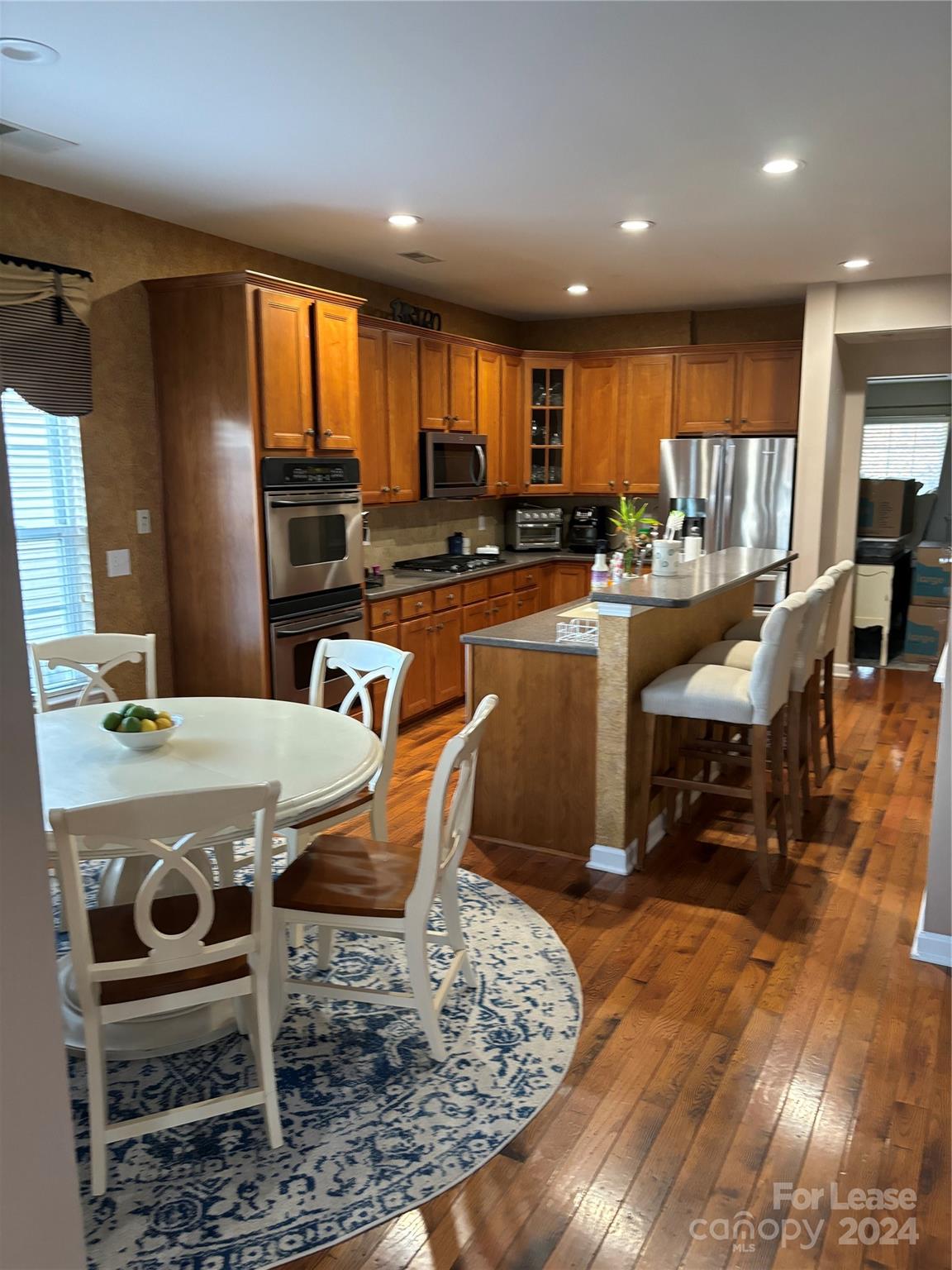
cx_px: 476
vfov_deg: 67.3
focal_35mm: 26
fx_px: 953
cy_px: 635
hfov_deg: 53.1
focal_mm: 5.96
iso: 400
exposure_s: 1/60
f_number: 1.6
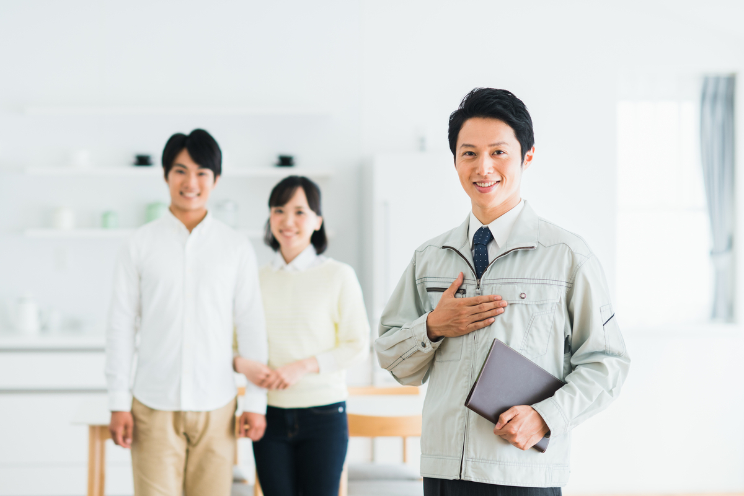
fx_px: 1757
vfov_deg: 16.1
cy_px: 248
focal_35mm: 85
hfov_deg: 23.9
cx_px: 372
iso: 400
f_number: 2.8
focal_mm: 85
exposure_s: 1/250
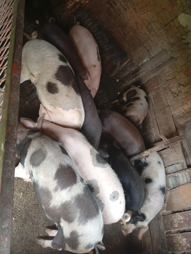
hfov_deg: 51.5
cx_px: 96
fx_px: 198
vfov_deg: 65.2
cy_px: 127
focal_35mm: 27
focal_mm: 3.98
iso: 538
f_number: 1.8
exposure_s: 1/33.3
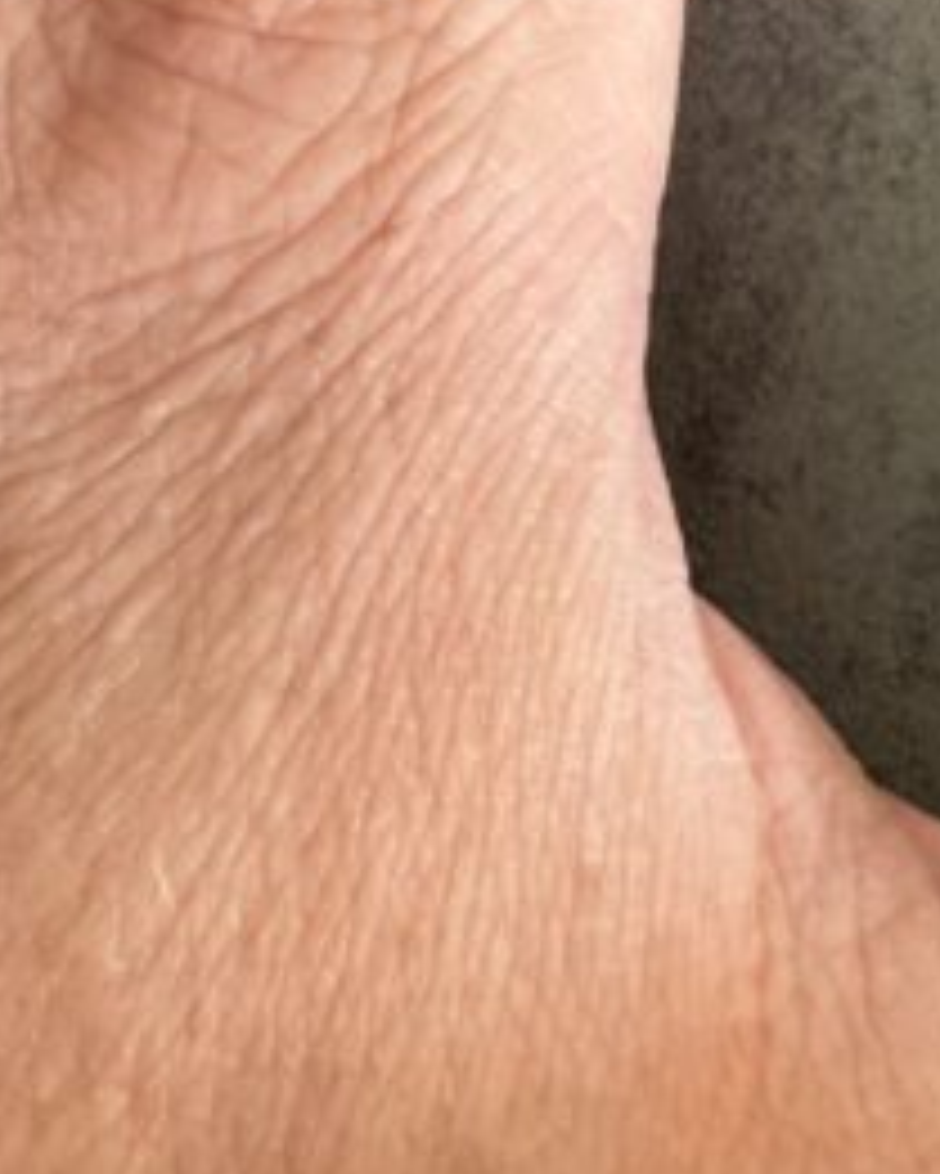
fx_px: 3197
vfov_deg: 20.8
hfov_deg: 15.1
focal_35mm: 92
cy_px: 580
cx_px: 1543
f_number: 2.2
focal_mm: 2.22
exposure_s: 1/60
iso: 320
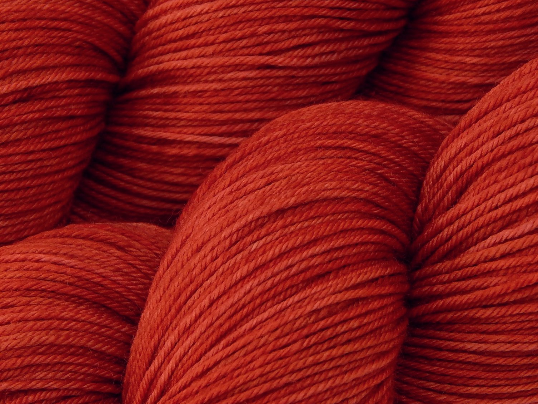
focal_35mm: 181
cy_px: 171
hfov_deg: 10.9
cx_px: 275
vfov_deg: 8.2
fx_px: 2814
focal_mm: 25.3
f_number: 4.9
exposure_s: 1/20
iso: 125
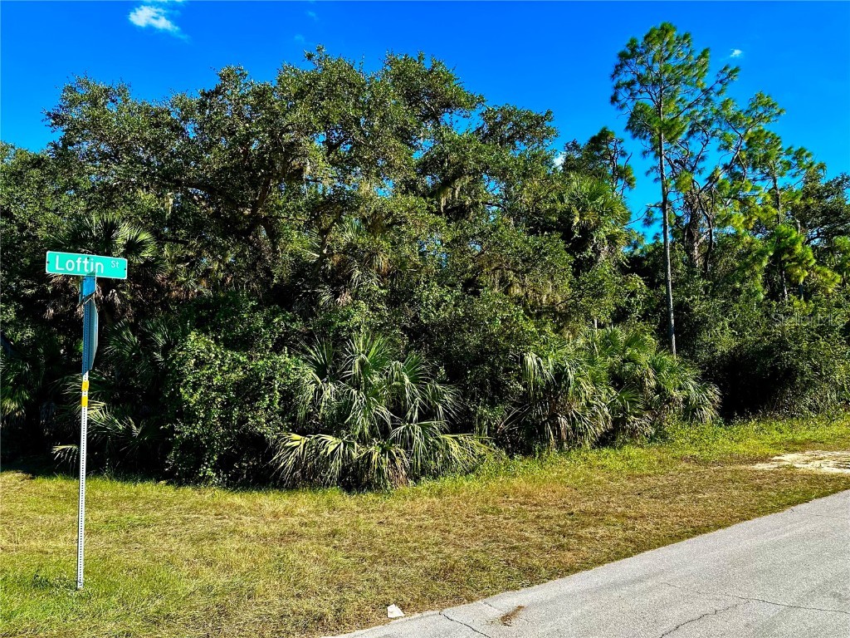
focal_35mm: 24
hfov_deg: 71.6
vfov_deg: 56.8
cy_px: 319
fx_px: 589
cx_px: 425
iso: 80
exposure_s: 1/1721
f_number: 1.78
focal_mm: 6.86
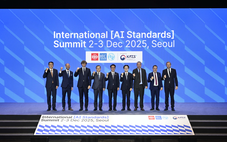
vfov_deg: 31.2
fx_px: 254
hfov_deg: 48.2
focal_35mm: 41
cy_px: 75
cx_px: 114
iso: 1600
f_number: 5.6
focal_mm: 40
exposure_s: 1/90
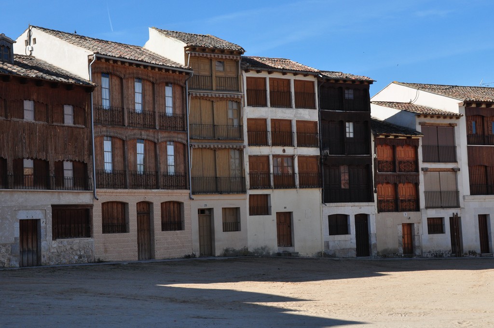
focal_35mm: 69
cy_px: 164
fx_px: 946
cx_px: 247
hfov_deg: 29.3
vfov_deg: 19.7
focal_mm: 46
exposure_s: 1/400
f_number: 10
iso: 400
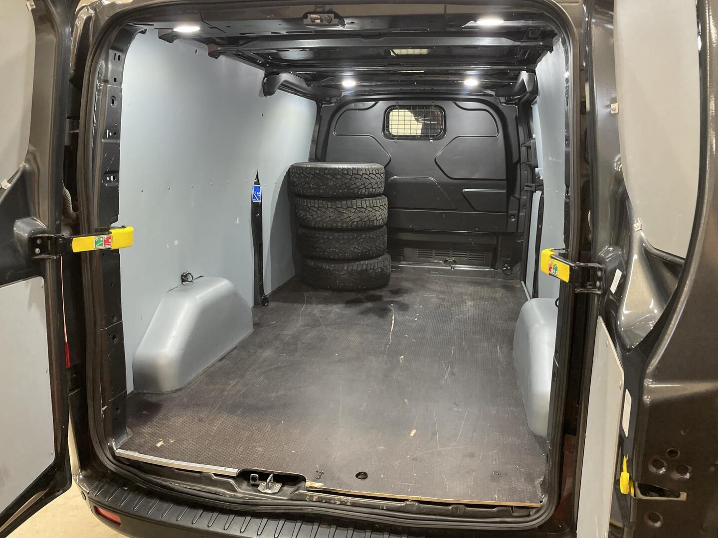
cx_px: 359
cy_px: 269
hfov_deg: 67.3
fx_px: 539
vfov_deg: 53.1
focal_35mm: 26
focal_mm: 4.2
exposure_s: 1/50
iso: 320
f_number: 1.6
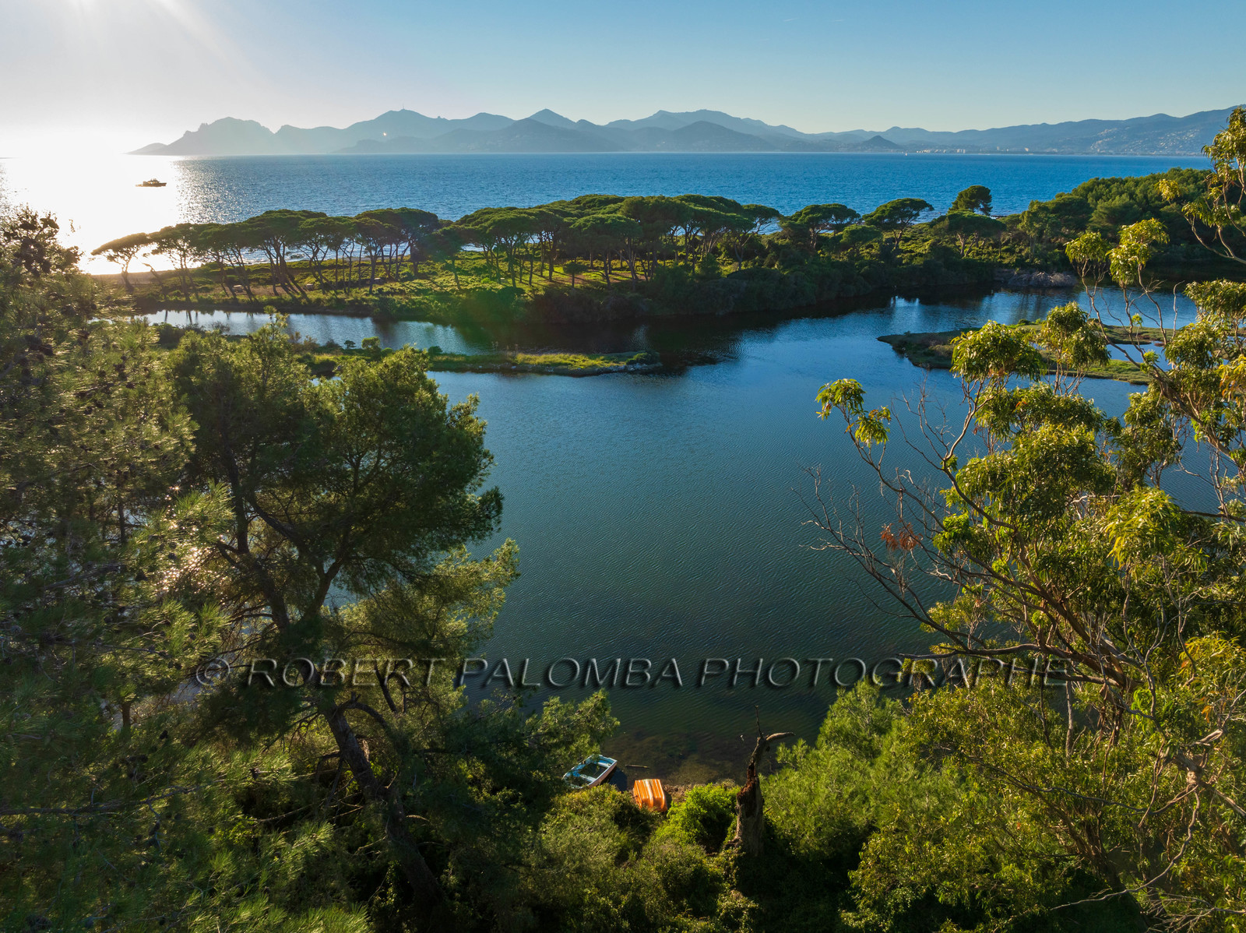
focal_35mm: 24
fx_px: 863
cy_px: 466
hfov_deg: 71.6
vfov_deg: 56.8
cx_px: 623
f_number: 10
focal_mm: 12.3
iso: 100
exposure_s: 1/160
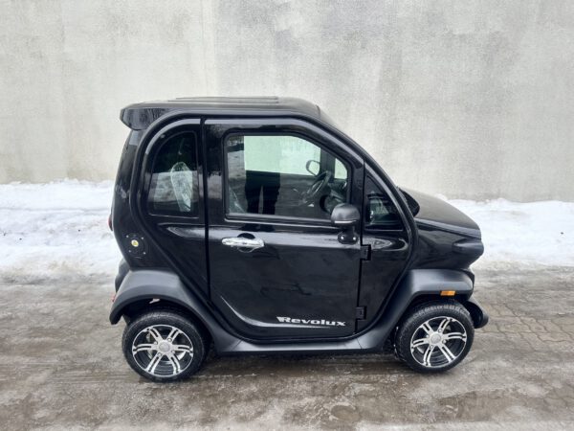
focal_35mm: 24
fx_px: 398
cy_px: 216
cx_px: 287
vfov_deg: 56.8
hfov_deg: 71.6
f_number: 1.78
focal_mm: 6.86
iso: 64
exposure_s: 1/137
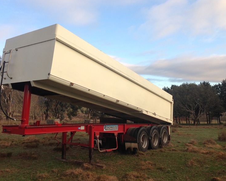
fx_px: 234
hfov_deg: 51.5
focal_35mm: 35
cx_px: 106
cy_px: 90
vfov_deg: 42.2
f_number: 2.4
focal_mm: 4.12
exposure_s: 1/294
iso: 50
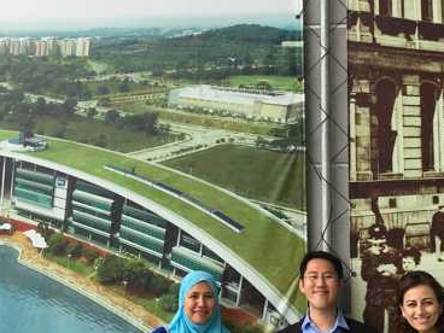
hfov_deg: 30.7
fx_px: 808
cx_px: 250
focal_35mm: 63
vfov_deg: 23.1
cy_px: 99
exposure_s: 1/427
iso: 25
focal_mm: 4.15
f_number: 2.2
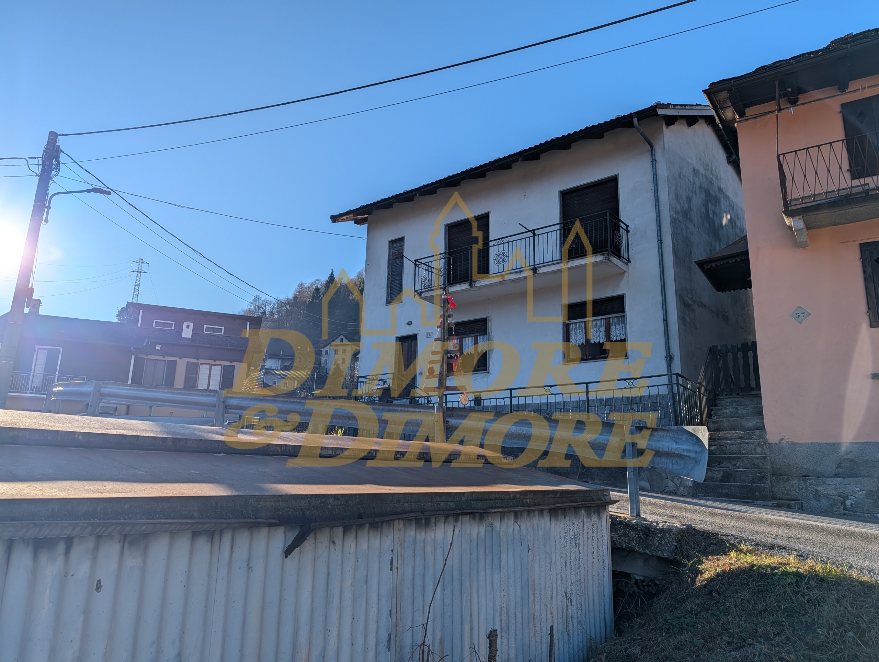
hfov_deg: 71.5
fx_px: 610
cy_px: 331
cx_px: 440
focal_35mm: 24
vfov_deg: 56.9
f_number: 1.68
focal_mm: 6.9
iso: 20
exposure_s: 1/1252
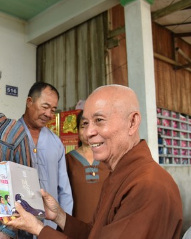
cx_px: 15
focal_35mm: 41
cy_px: 144
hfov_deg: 34.3
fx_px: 289
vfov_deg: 44.5
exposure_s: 1/60
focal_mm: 24
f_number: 4
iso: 500
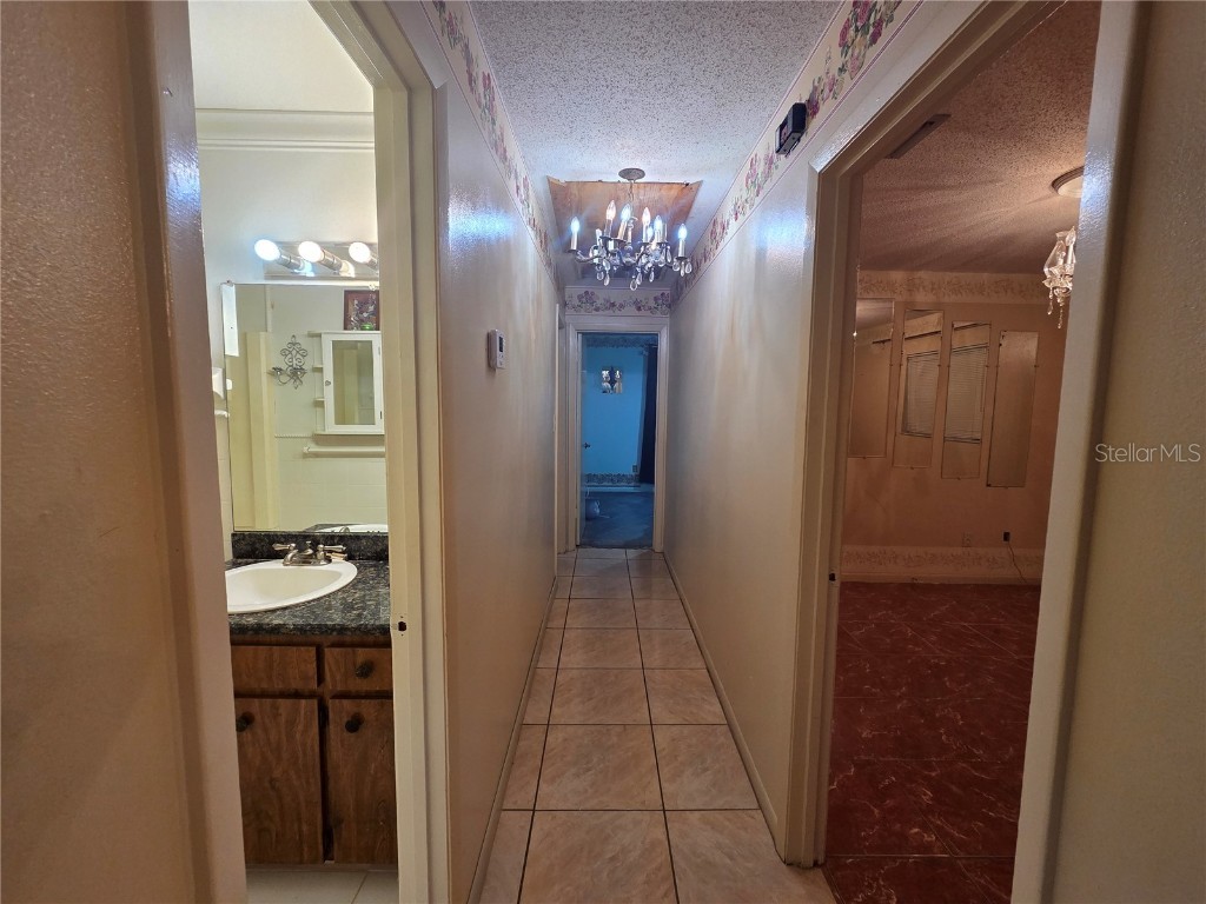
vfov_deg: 89.9
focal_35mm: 13
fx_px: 453
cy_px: 452
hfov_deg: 106.2
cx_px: 603
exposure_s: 1/120
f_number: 2.2
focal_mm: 2.2
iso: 160
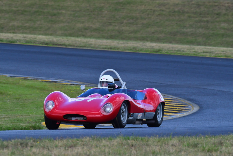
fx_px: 3787
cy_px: 78
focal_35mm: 585
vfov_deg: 2.4
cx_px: 116
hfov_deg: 3.5
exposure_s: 1/640
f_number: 11
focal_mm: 390
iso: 1000
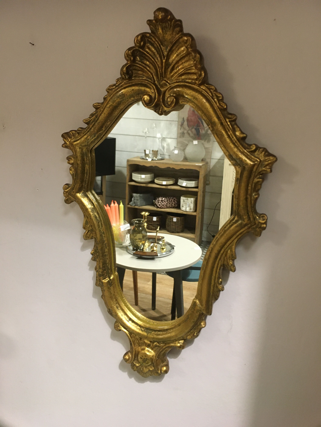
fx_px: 359
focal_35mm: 29
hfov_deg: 48.2
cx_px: 160
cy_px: 214
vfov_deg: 61.7
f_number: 2.2
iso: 200
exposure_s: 1/20
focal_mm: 4.15
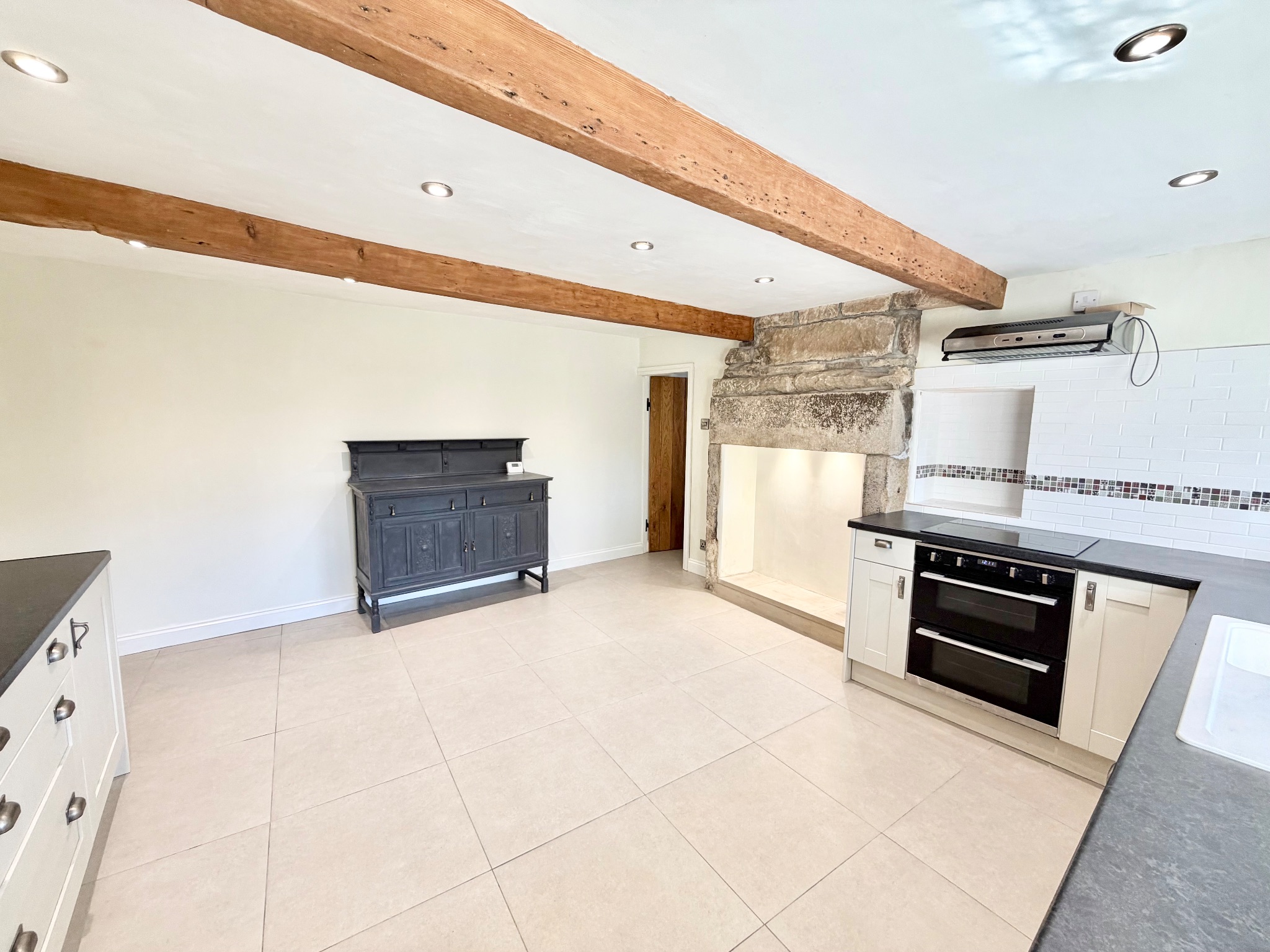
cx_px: 635
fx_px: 514
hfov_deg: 102.1
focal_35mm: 14
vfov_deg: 85.7
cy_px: 476
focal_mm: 2.22
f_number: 2.2
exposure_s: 1/100
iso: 100
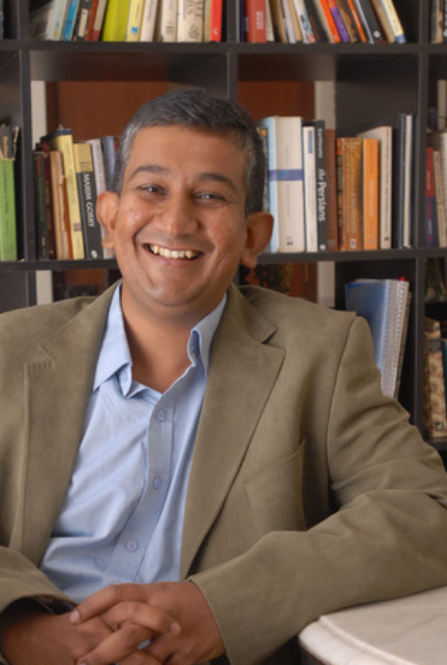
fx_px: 1328
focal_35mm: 72
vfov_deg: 27.9
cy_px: 448
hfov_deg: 19.1
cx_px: 162
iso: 500
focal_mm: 35
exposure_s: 1/60
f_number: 5.6
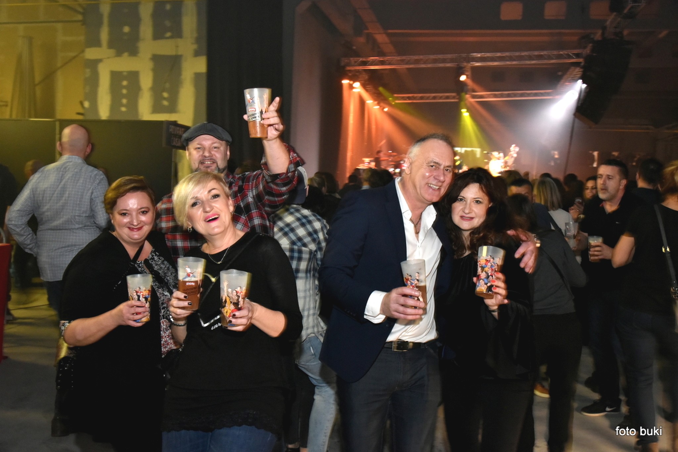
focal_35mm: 34
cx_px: 339
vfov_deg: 38.9
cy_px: 226
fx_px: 641
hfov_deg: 55.8
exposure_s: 1/8
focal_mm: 34
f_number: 6.3
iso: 3200
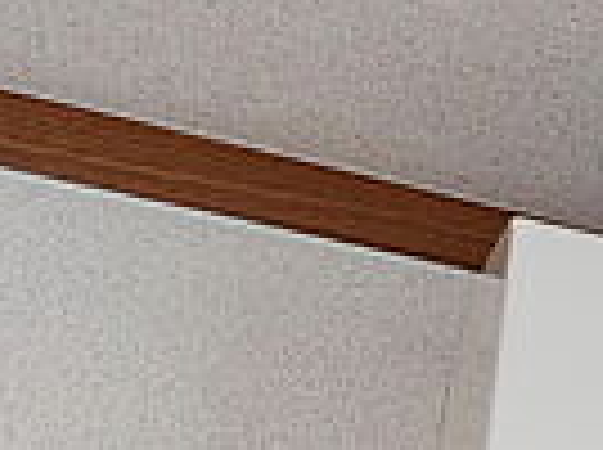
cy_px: 639
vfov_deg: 12.3
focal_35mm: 115
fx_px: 2000
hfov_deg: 14.4
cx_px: 1184
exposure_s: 1/24
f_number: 1.8
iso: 50
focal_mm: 5.23
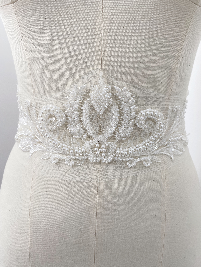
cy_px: 134
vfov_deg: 67.3
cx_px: 100
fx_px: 201
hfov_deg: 53.1
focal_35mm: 26
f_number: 1.8
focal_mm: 4.25
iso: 32
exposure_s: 1/100
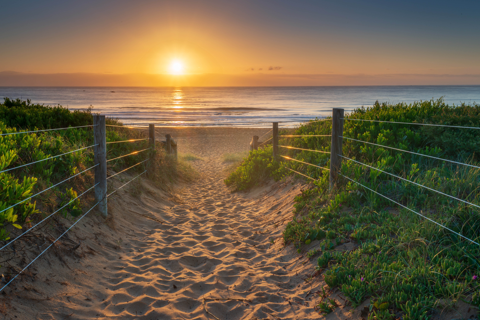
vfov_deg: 37.9
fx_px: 467
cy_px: 160
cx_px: 240
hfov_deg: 54.4
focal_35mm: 35
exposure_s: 1/3.33
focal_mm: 35
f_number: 22
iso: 100
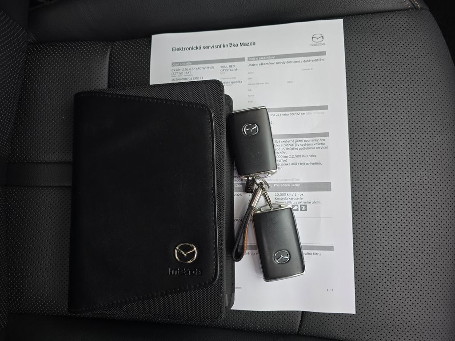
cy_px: 170
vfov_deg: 58.9
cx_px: 228
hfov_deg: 73.9
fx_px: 302
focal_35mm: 23
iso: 125
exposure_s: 1/180
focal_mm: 6.3
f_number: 1.7
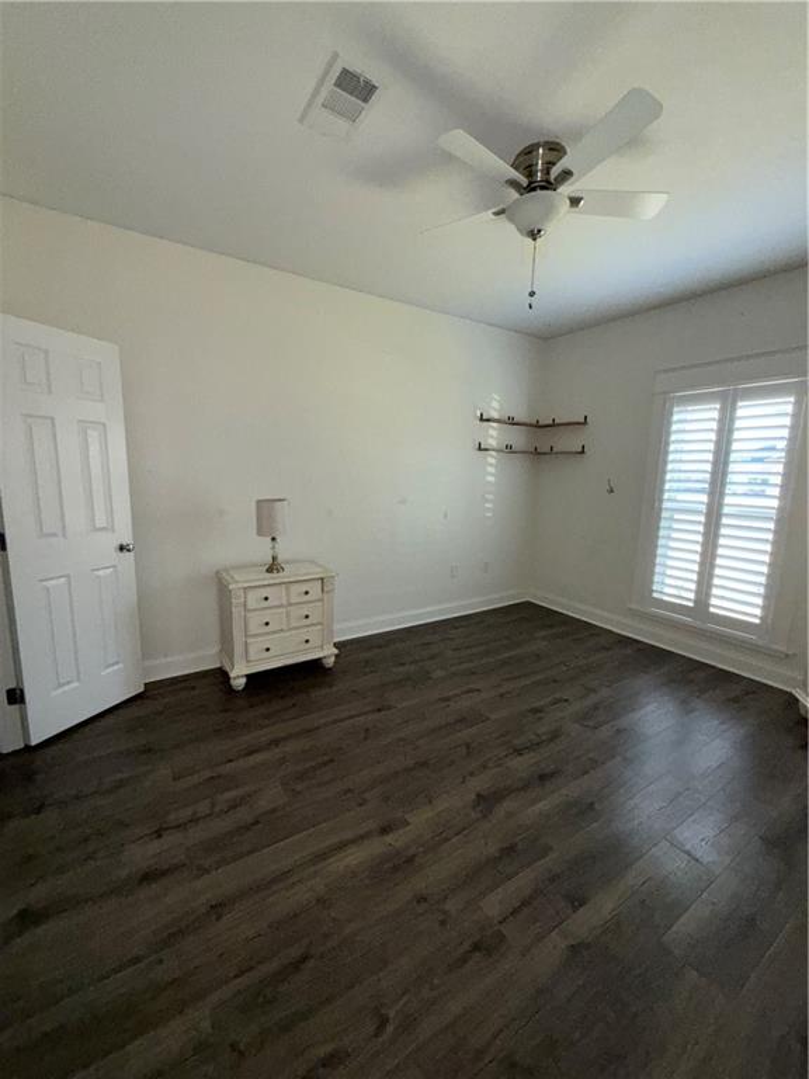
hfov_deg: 85.7
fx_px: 436
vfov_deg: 102.1
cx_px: 404
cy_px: 540
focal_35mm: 14
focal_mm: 2.22
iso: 250
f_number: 2.2
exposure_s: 1/60
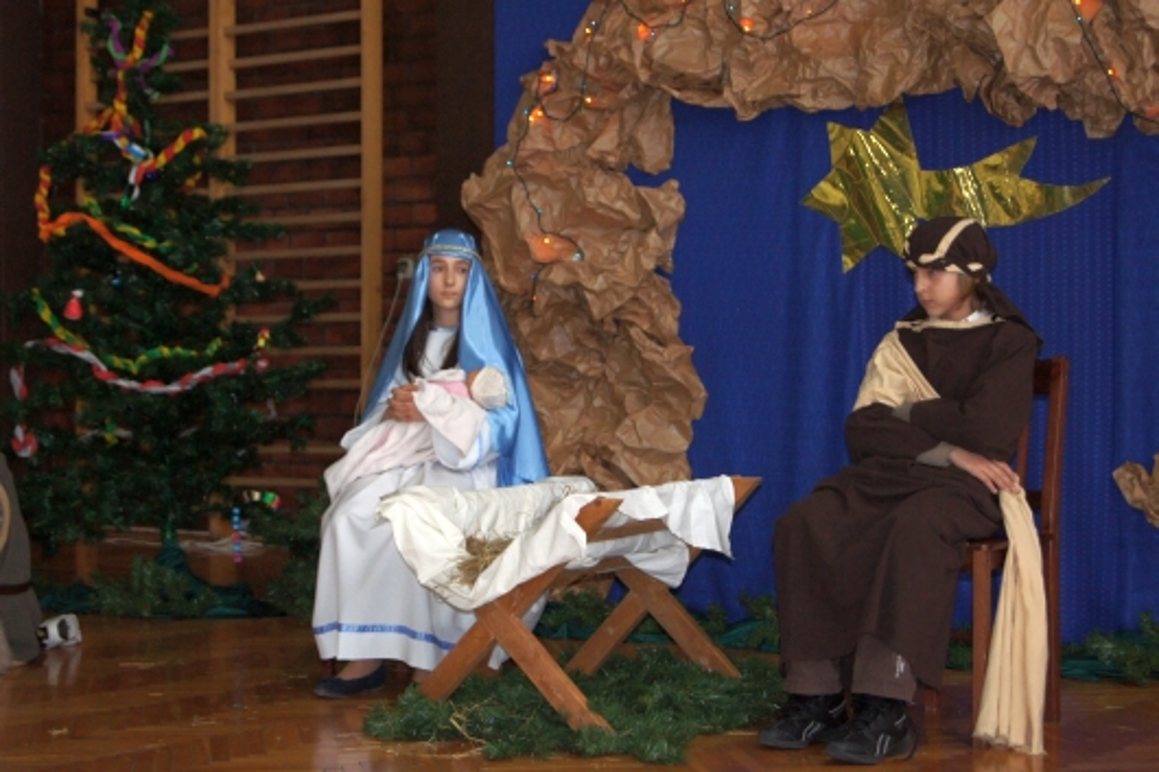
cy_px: 386
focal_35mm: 75
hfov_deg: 27.0
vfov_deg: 18.2
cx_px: 580
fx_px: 2414
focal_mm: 50
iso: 800
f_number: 5.6
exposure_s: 1/80
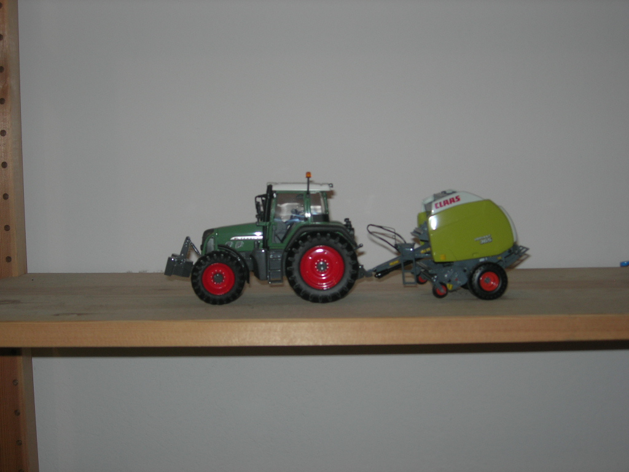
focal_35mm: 51
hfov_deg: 37.5
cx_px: 314
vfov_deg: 28.6
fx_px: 927
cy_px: 236
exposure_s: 1/60.1
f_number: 3.2
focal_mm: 10.6
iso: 64
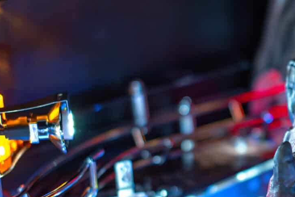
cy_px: 140
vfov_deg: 9.8
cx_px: 369
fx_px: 1148
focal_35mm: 140
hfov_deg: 14.1
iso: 320
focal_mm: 50
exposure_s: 1/80
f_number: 2.5
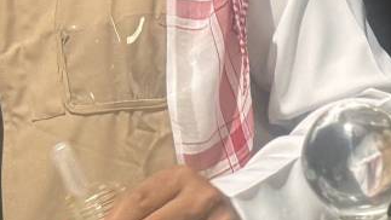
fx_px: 1680
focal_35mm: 162
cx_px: 375
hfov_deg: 13.1
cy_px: 264
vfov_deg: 7.4
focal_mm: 6.76
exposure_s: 1/60
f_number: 1.78
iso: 400
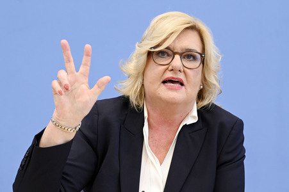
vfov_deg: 11.4
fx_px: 963
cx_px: 144
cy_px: 96
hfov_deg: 17.1
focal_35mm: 120
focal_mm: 120
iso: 3200
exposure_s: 1/500
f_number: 5.6
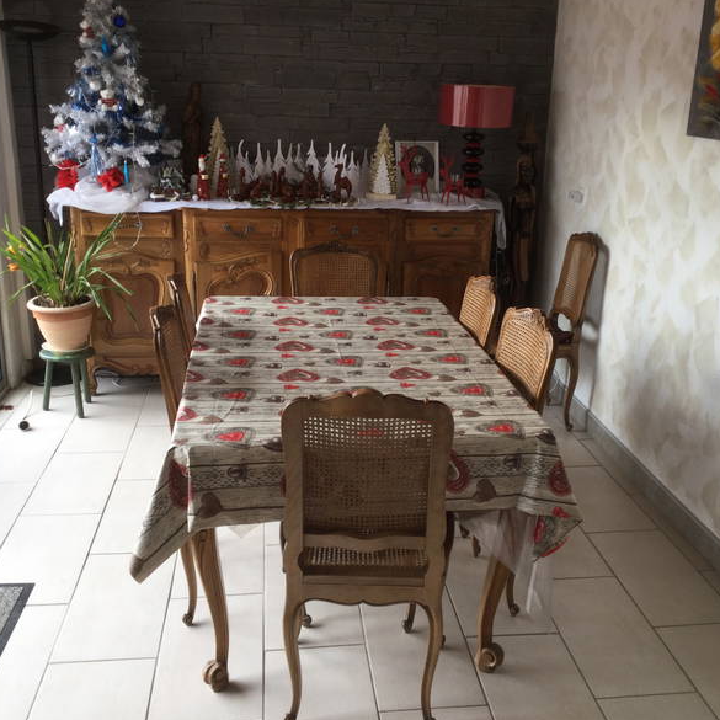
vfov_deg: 44.9
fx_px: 871
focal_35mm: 37
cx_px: 391
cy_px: 359
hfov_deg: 44.9
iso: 25
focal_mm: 3.3
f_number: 2.4
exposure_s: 1/50
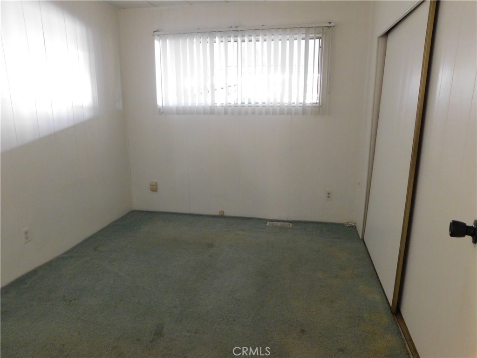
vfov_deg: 56.8
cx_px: 238
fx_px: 331
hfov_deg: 71.6
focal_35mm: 24
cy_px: 179
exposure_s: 1/15
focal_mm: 4.1
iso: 400
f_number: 3
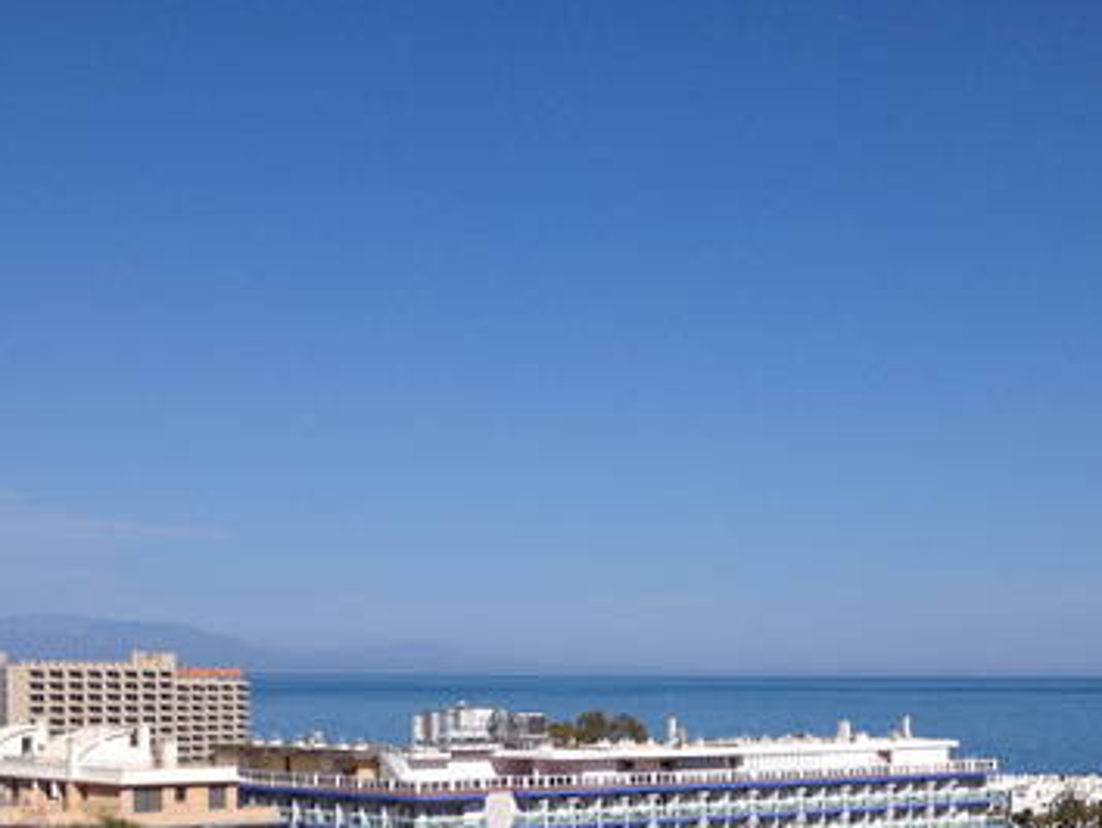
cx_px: 623
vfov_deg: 18.5
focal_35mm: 78
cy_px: 812
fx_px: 2485
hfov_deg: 25.0
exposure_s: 1/3690
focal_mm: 4.28
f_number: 2.4
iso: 50
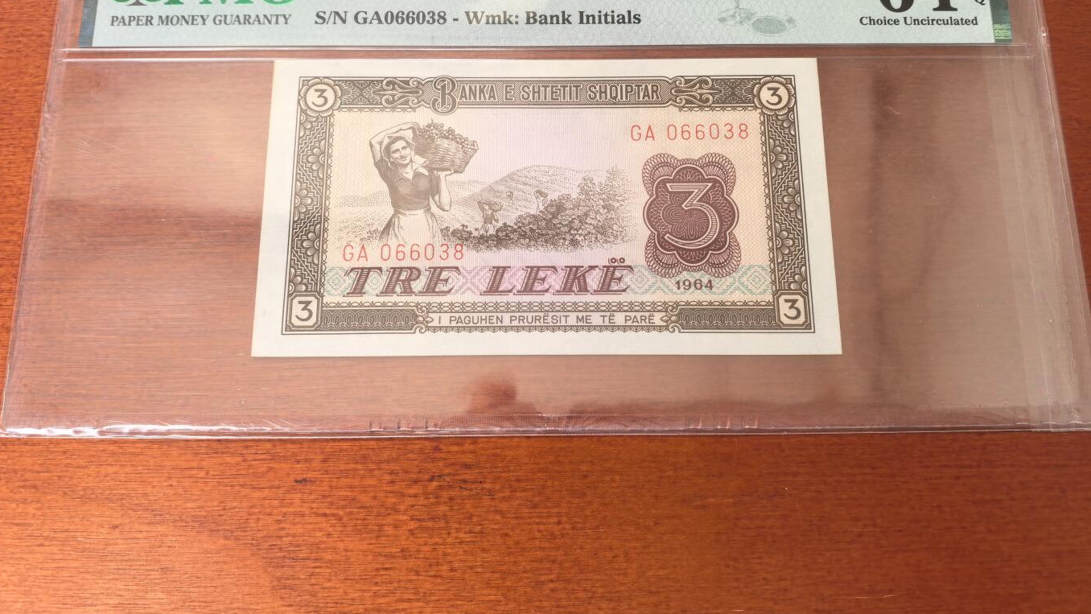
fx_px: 781
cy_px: 227
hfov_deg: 69.9
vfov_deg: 42.6
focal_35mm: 27
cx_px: 542
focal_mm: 5.75
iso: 160
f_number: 2.8
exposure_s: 1/100
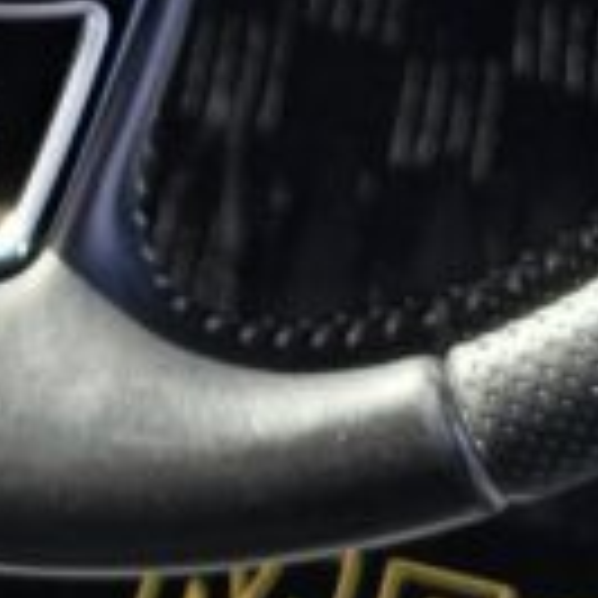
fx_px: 3069
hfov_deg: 10.9
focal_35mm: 157
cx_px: -175
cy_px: -962
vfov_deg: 9.5
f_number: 1.7
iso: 20
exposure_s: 1/180
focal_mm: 6.3
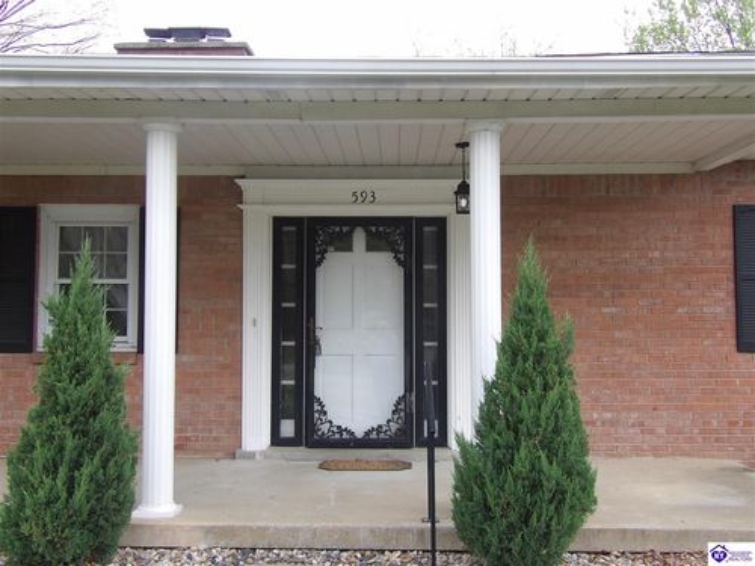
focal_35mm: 39
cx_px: 378
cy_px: 283
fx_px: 851
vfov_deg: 36.8
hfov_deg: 47.9
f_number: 3.7
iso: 100
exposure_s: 1/143
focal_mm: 7
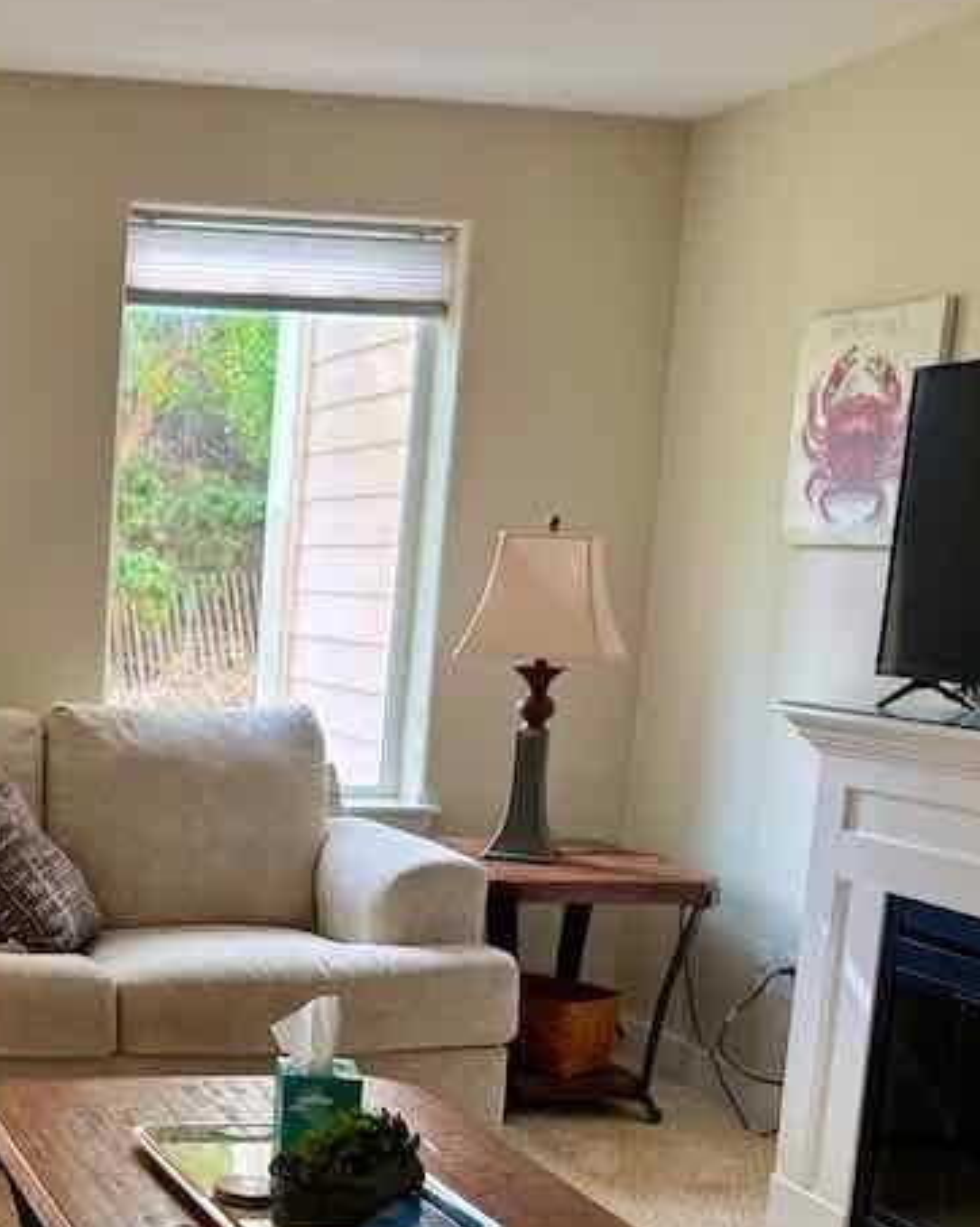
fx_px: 1923
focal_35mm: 53
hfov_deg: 26.8
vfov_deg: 34.7
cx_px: -35
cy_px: 913
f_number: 1.78
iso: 100
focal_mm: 6.76
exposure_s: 1/236
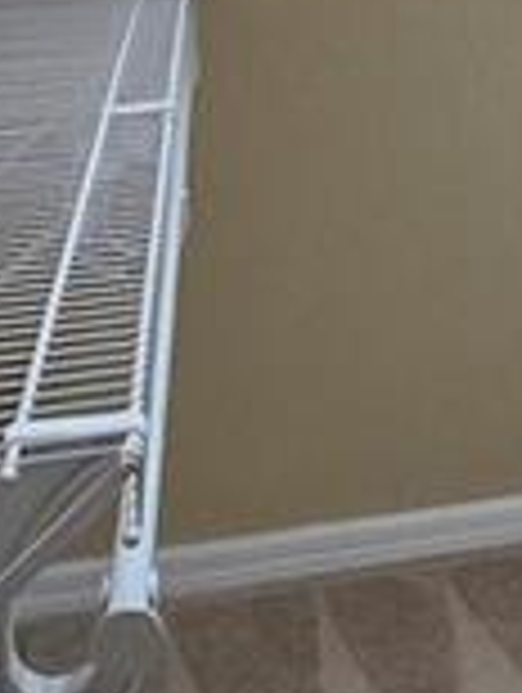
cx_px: 909
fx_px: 2025
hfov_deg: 13.4
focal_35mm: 101
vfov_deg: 17.6
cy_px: -320
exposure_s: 1/60
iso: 64
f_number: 2.2
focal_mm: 1.7
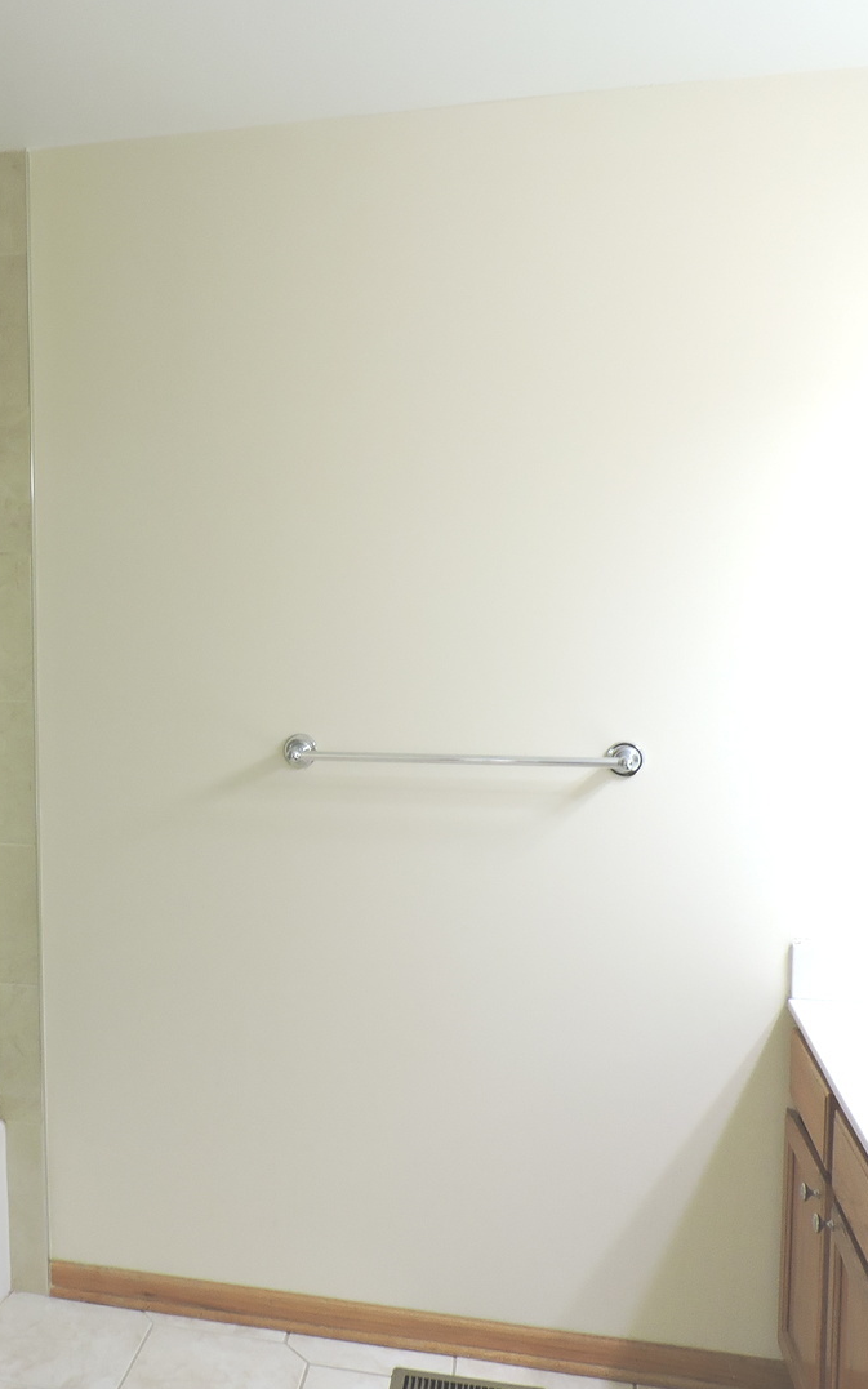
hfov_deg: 35.8
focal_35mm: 34
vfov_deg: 56.7
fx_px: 1287
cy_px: 695
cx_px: 151
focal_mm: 4.3
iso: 180
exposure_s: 1/30
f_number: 3
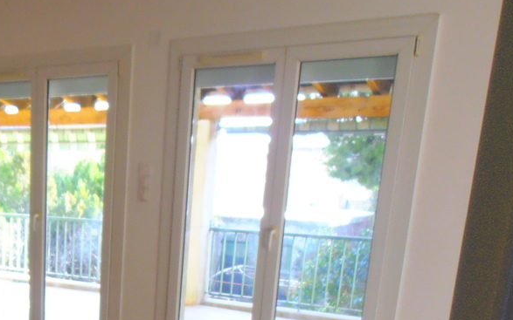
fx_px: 727
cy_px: 381
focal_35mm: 52
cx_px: 39
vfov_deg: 22.9
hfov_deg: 36.2
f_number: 3
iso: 80
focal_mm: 4.2
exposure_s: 1/40
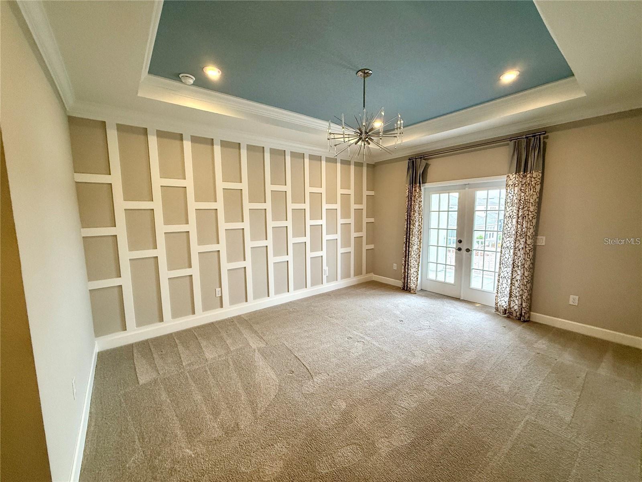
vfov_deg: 85.7
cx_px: 321
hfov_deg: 102.1
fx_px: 260
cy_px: 241
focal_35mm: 14
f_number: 2.2
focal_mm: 2.22
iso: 250
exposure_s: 1/120
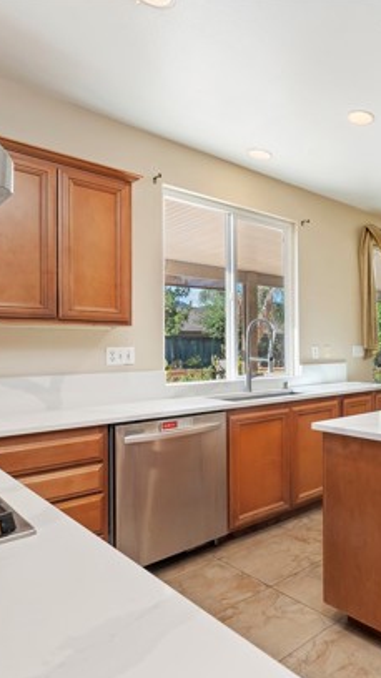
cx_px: 428
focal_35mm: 23
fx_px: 414
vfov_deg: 78.7
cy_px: 347
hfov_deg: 39.5
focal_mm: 14
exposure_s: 1/13
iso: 500
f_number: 10
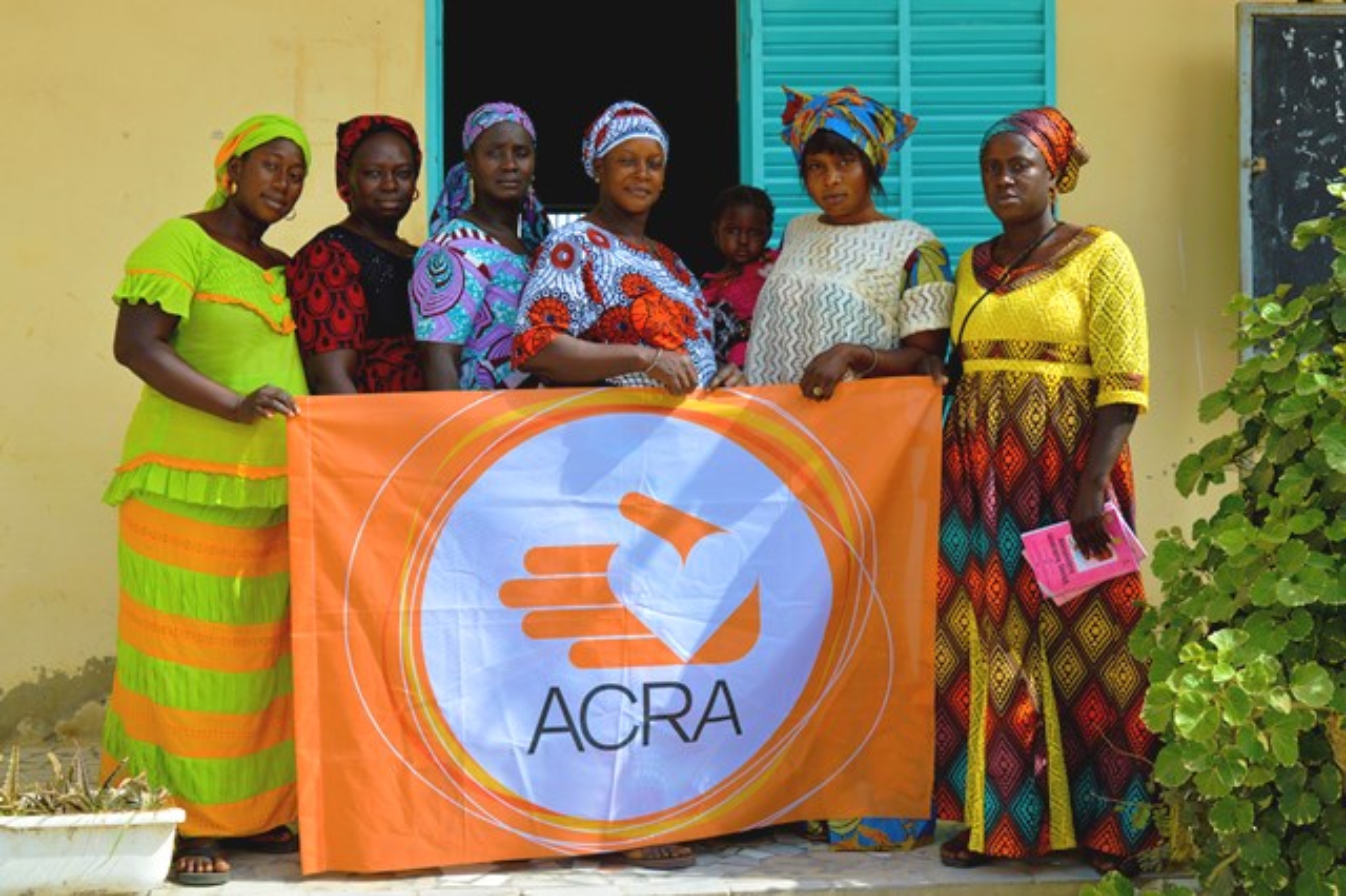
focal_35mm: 45
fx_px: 1682
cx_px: 673
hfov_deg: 43.6
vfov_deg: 29.8
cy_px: 448
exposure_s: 1/250
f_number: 8
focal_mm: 30
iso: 100
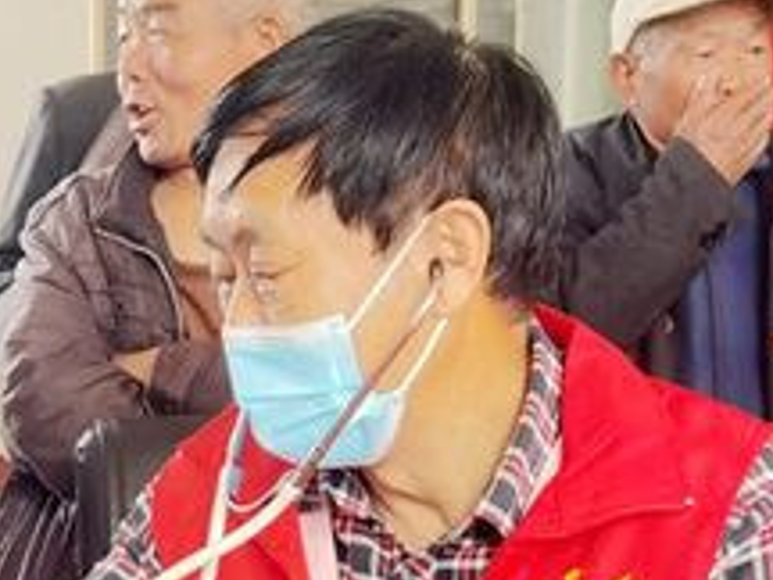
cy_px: 698
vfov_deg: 14.7
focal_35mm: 97
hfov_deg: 19.6
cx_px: -14
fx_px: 2166
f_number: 1.9
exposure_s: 1/100
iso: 64
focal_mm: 6.71
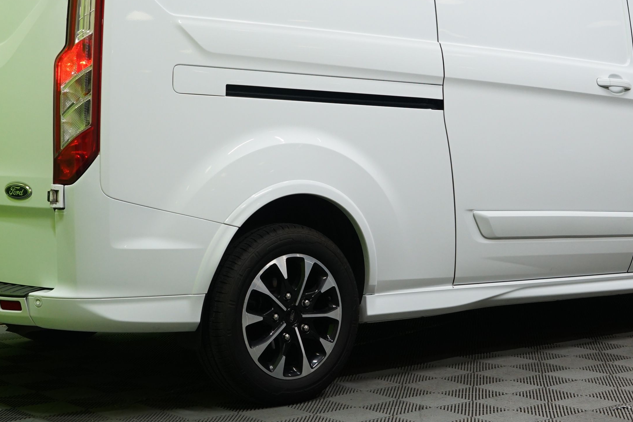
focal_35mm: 76
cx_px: 333
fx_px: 1336
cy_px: 136
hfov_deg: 26.6
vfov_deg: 17.9
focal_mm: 42
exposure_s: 1/40
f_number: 5
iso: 1000
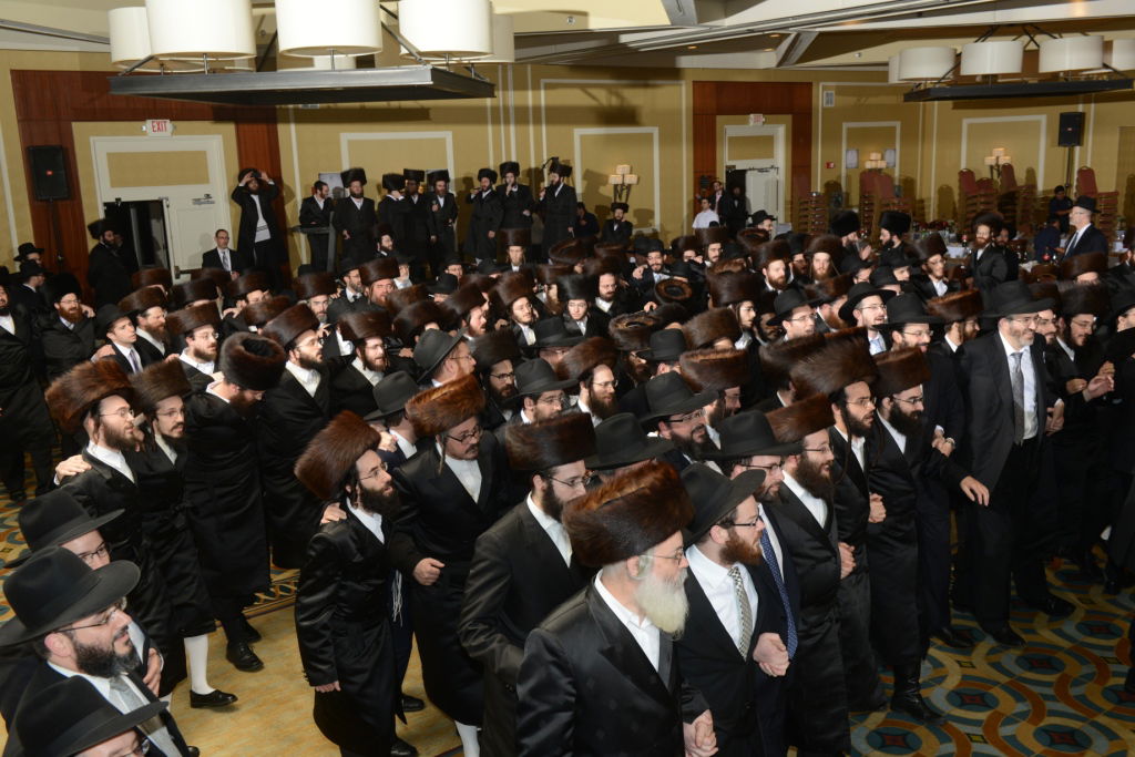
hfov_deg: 55.8
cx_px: 568
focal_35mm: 34
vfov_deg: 38.9
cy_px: 378
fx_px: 1072
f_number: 7.1
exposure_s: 1/200
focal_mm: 34
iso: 400
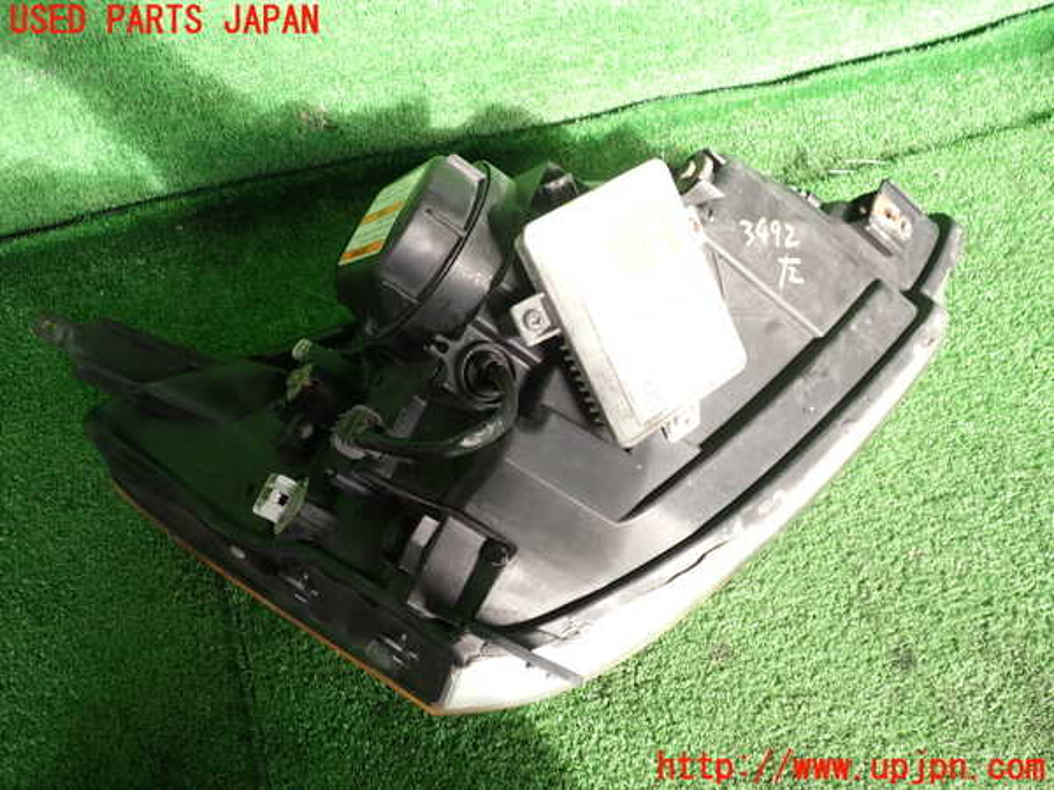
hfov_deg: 60.0
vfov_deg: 46.8
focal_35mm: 30
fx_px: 913
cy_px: 395
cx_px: 527
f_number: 2.3
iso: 100
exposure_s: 1/100
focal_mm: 5.4
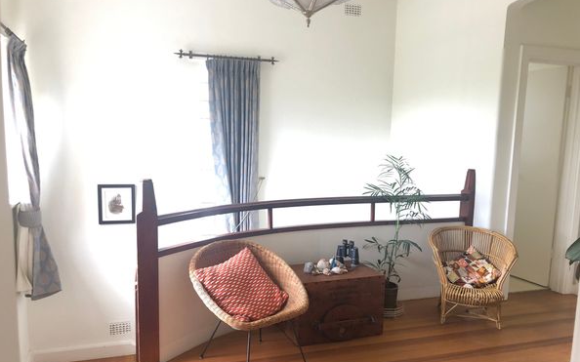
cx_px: 289
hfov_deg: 62.9
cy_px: 206
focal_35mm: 30
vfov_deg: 41.7
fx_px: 474
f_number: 1.8
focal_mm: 3.99
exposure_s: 1/15
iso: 40
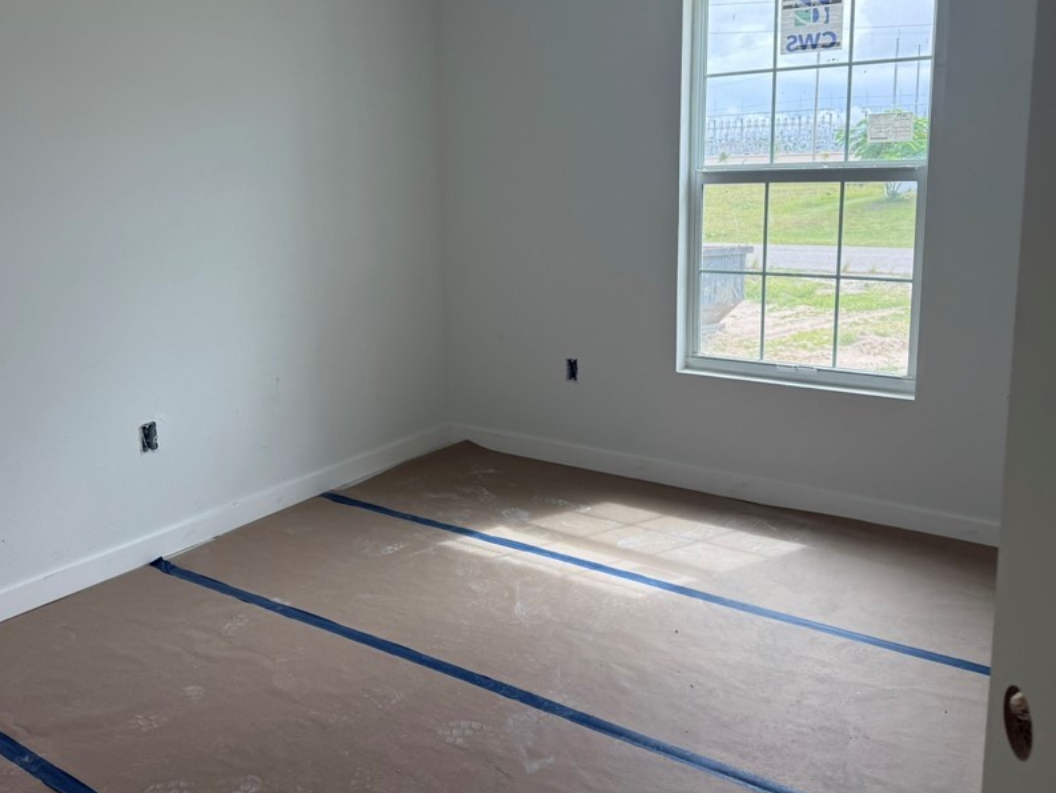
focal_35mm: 31
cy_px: 327
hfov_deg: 58.2
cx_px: 466
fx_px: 946
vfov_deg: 45.3
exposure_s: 1/345
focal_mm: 6.76
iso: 100
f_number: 1.78
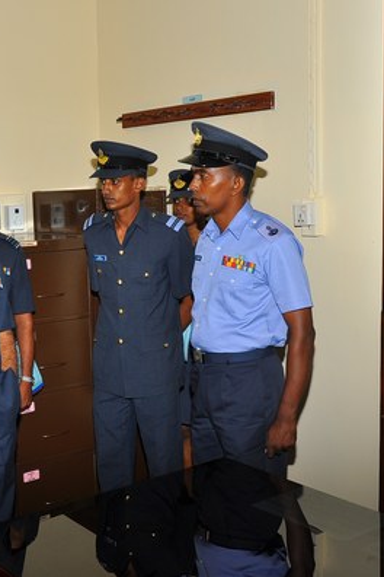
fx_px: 800
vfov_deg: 39.6
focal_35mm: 50
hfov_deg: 26.4
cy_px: 289
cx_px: 64
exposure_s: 1/200
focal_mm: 22
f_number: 3.8
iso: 200
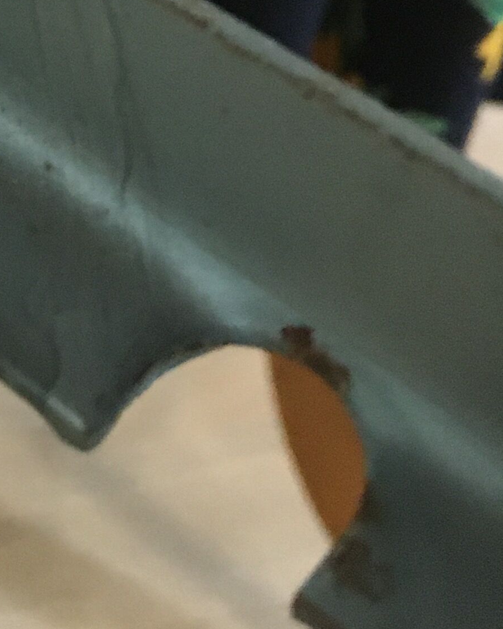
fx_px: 1898
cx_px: -343
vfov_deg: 16.2
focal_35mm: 102
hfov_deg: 13.8
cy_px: -465
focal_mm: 4.15
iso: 200
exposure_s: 1/33
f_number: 2.2
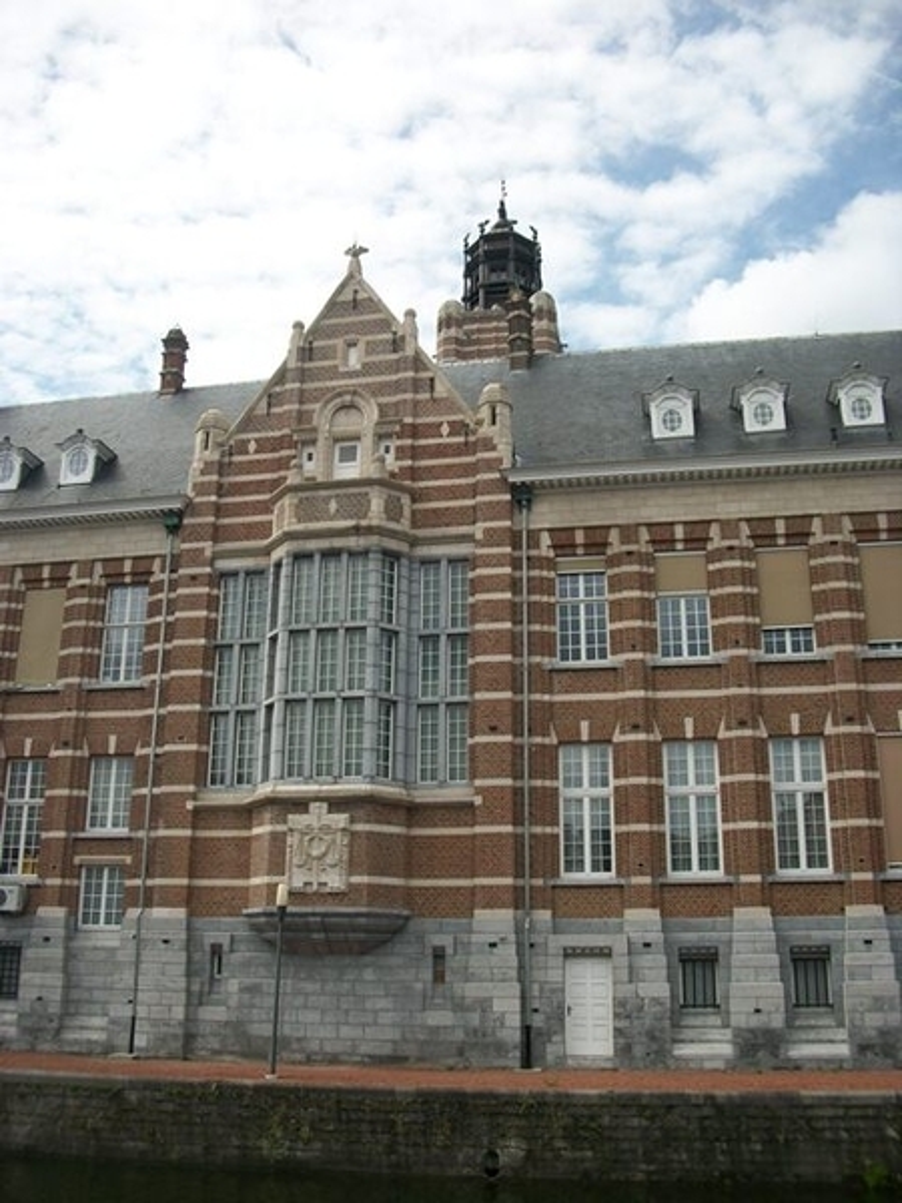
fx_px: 1112
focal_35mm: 32
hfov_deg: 44.2
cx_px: 451
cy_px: 602
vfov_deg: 56.8
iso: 80
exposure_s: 1/160
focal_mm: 5.7
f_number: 8.8
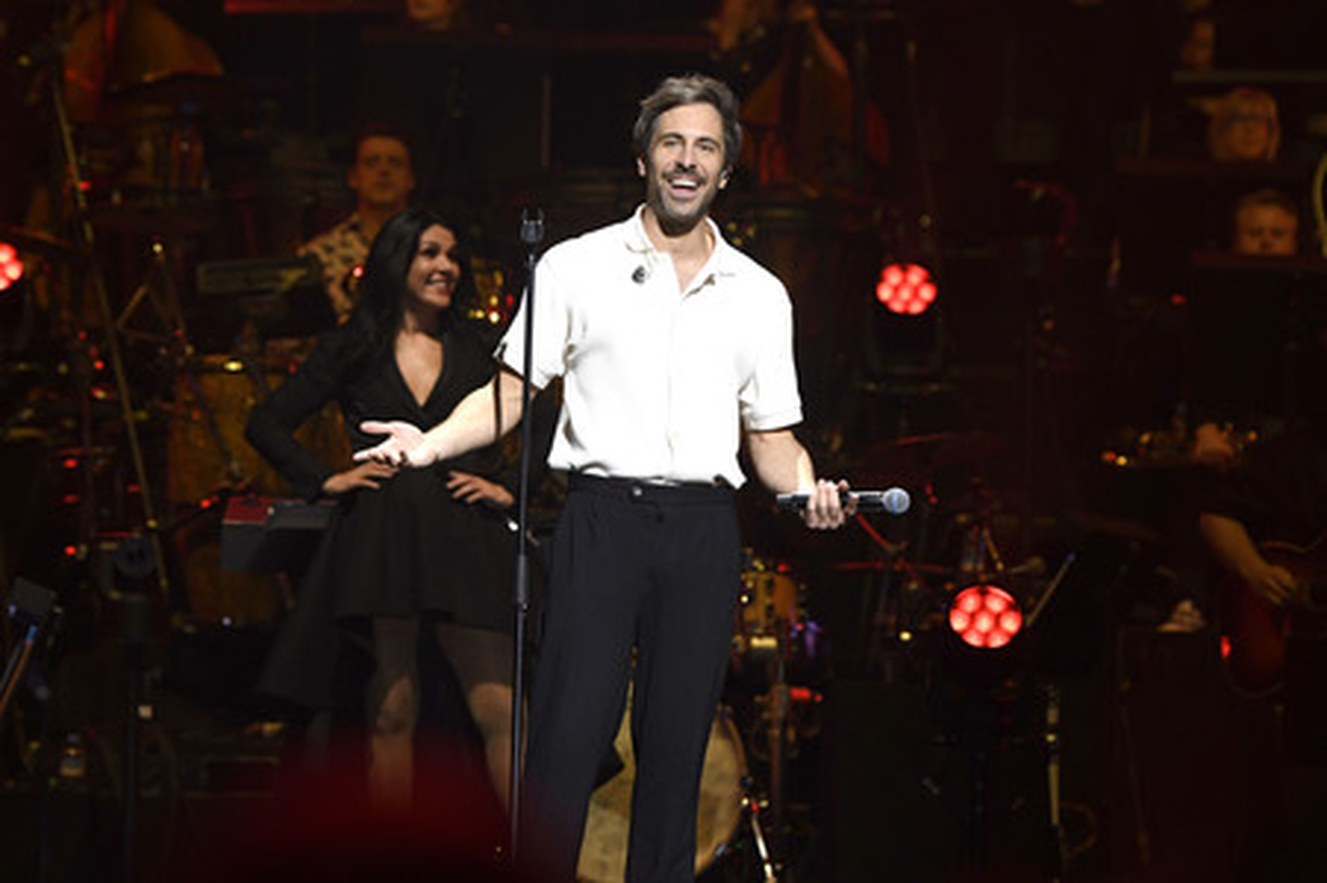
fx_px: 5893
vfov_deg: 8.6
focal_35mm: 160
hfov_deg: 12.8
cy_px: 442
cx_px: 664
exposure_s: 1/640
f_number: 4
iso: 1250
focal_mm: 160
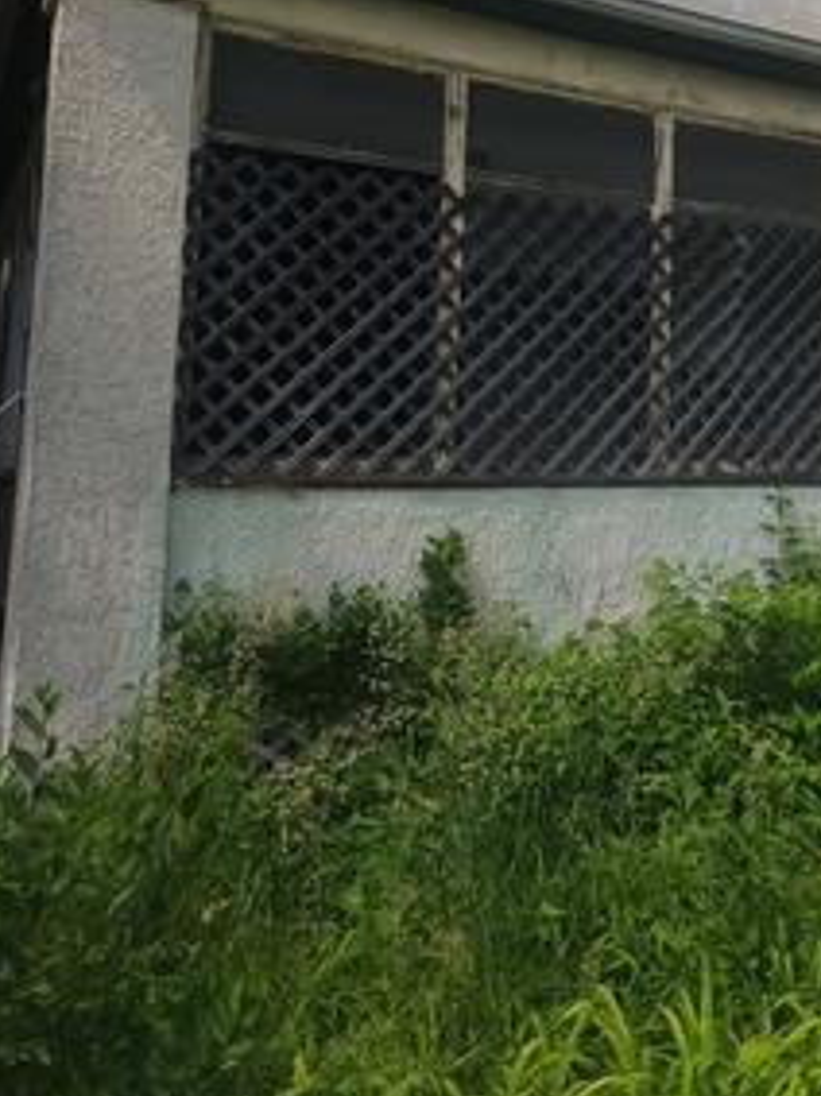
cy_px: 352
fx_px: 1234
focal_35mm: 39
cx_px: 682
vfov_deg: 47.0
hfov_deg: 35.4
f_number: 1.8
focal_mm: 6.4
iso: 12
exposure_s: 1/650
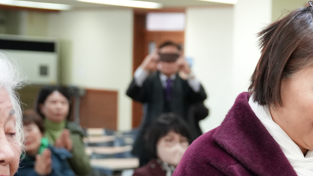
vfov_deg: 9.7
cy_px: 182
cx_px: 434
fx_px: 1029
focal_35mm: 124
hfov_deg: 16.2
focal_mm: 36
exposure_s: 1/250
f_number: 2.8
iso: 3200
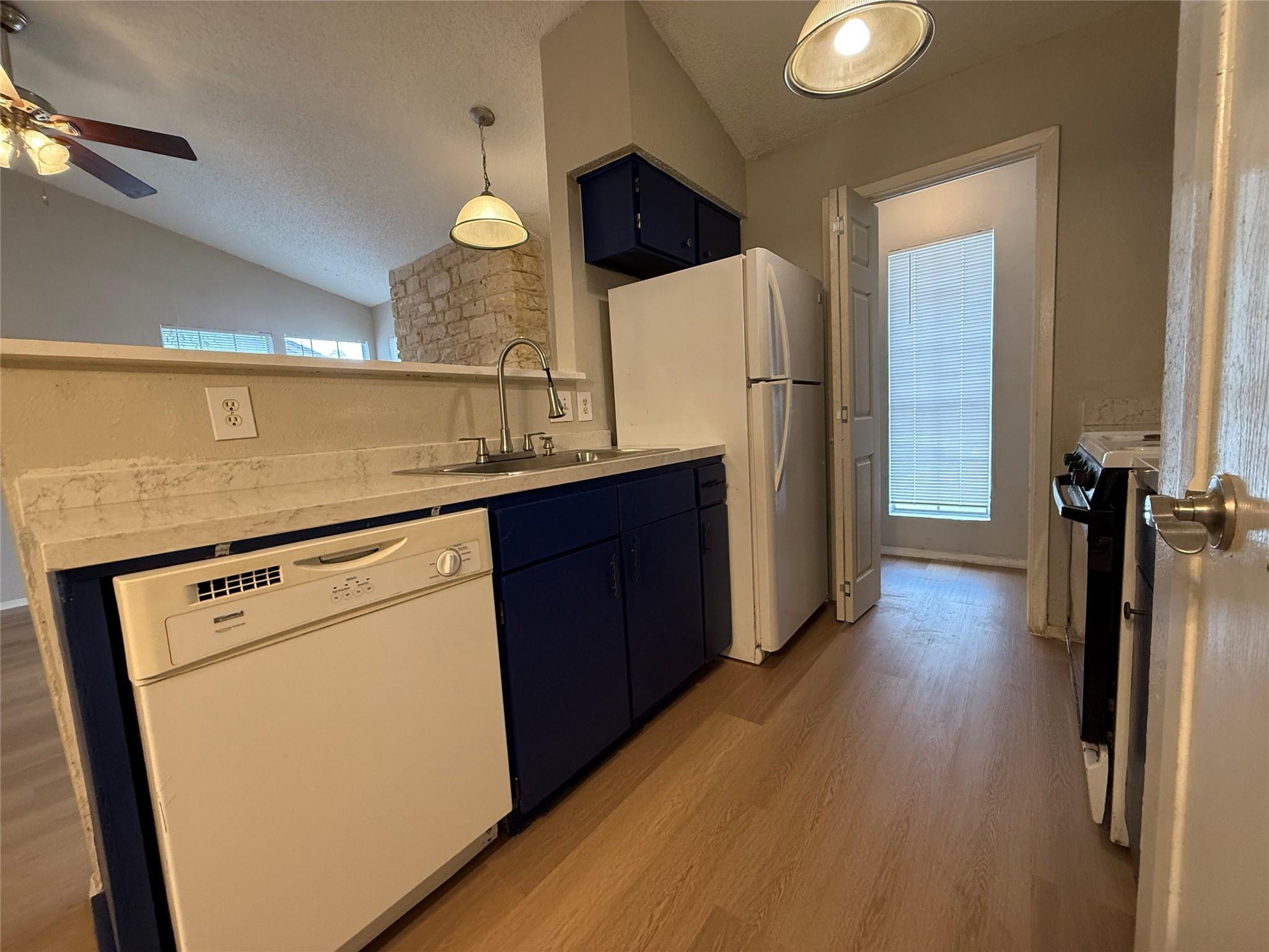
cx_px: 634
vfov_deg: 85.7
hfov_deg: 102.1
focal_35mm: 14
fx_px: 513
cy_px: 476
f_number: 2.2
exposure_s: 1/60
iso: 250
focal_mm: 2.22
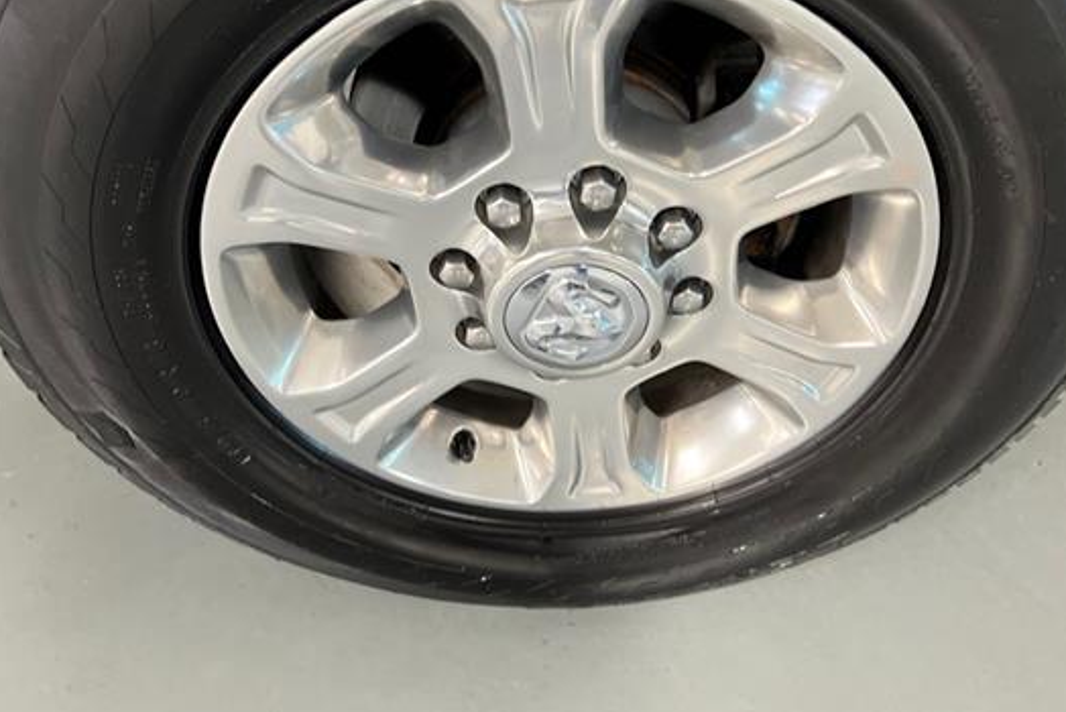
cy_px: 254
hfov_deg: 57.1
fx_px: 978
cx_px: 576
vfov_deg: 39.7
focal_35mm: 33
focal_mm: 5.7
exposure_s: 1/40
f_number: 1.5
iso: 400
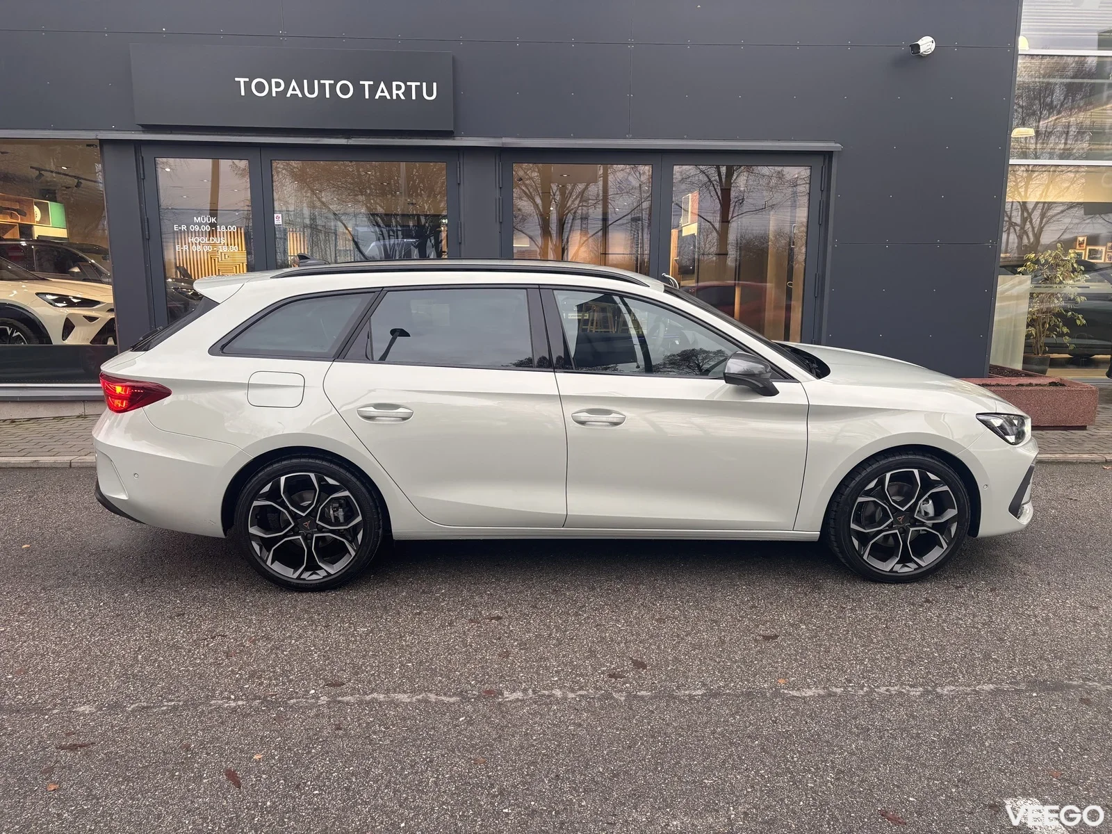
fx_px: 835
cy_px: 417
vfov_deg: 53.1
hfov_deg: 67.3
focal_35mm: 26
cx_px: 556
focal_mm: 5.96
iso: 100
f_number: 1.6
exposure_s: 1/121
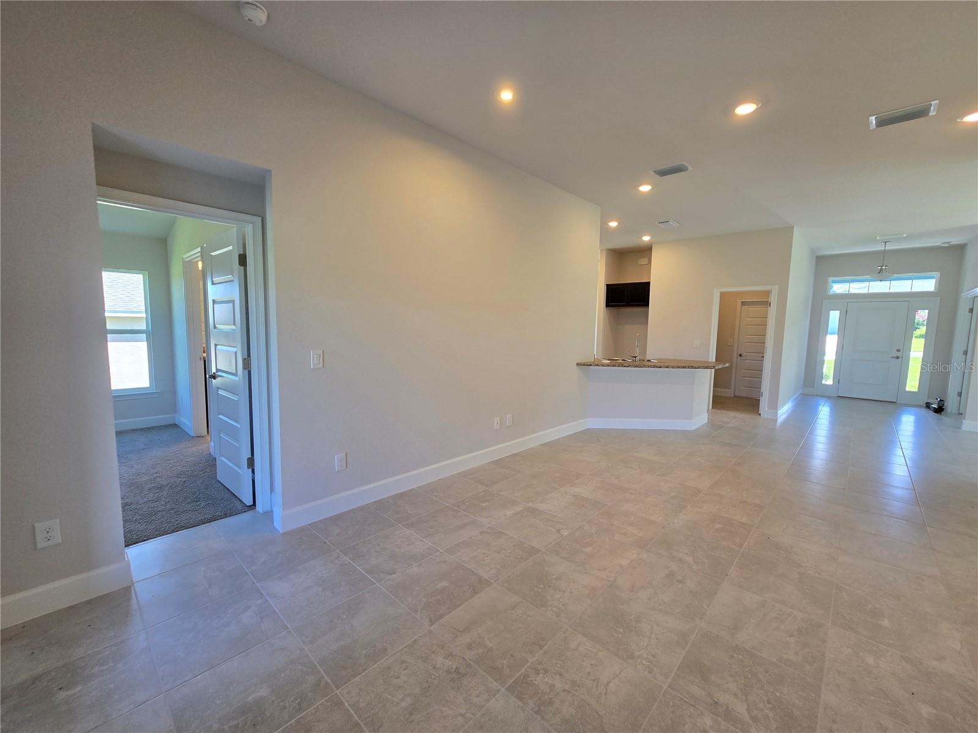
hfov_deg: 106.2
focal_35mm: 13
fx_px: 367
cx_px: 489
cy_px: 366
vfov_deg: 89.9
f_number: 2.2
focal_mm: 2.2
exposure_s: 1/60
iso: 64
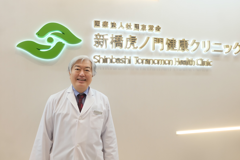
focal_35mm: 29
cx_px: 120
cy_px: 80
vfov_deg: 45.0
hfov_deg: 63.7
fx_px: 193
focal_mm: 19.2
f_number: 4.5
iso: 400
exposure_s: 1/52
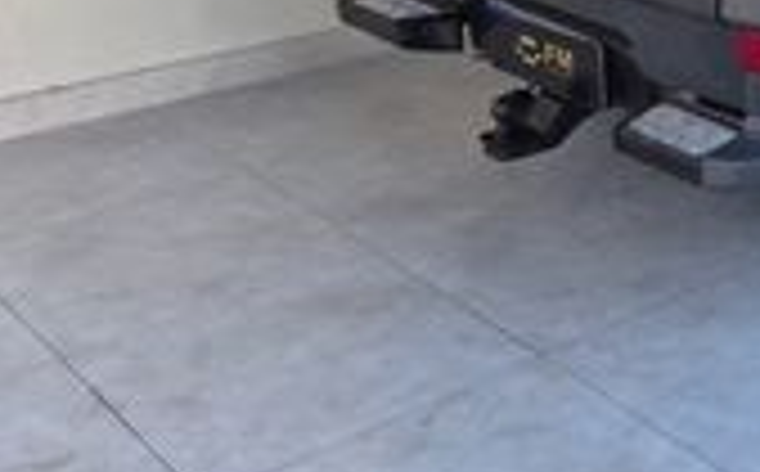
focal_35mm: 68
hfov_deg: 26.8
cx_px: 908
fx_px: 1406
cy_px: -139
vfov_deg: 17.8
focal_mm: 5.4
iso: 25
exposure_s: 1/145
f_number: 1.8
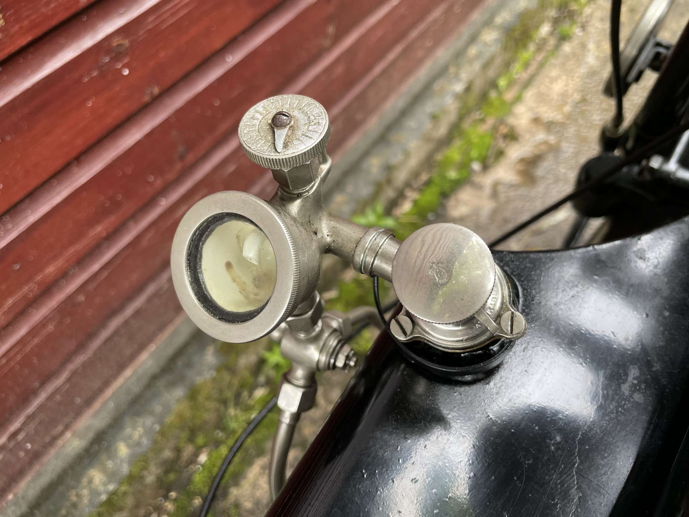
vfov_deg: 53.1
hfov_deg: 67.3
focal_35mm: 26
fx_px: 518
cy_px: 258
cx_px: 344
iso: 125
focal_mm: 4.2
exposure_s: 1/107
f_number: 1.6
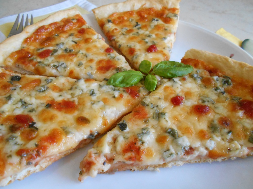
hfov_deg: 67.3
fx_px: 190
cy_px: 94
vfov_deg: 53.1
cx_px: 126
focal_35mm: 26
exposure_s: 1/160
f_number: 3.2
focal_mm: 4.6
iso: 800
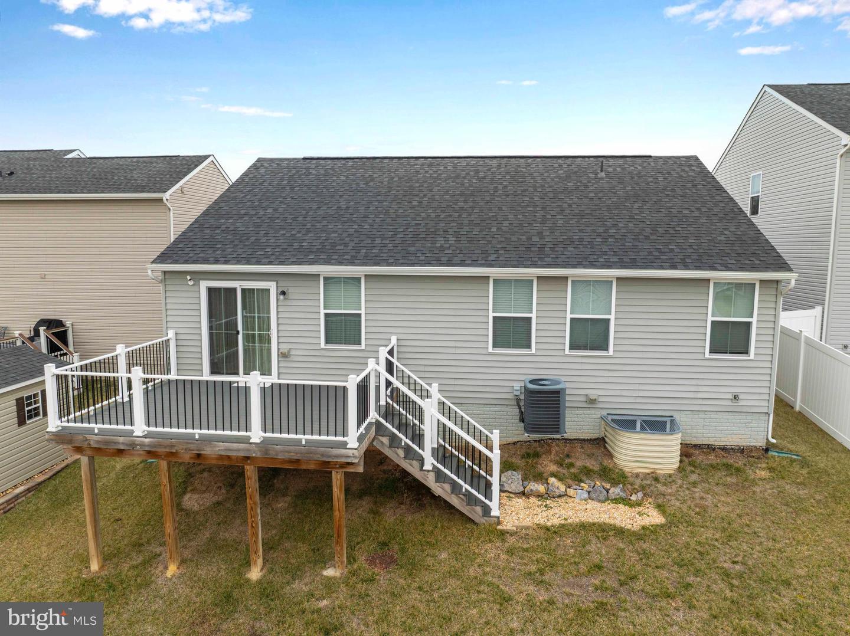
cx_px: 425
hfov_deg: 71.6
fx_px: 589
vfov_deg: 56.8
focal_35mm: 24
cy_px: 318
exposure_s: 1/500
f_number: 2.8
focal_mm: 12.29
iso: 120
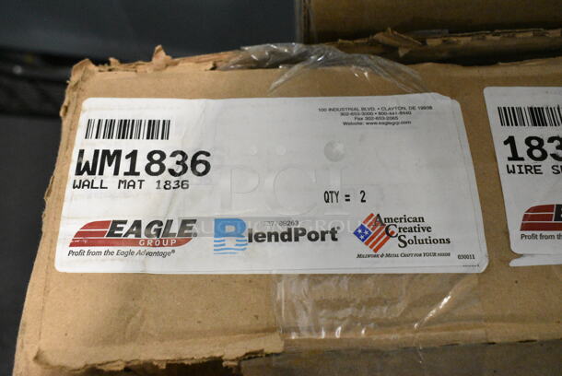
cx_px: 281
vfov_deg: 35.6
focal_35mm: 38
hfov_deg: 51.2
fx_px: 586
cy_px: 188
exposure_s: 1/250
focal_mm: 25
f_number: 6.3
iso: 6400
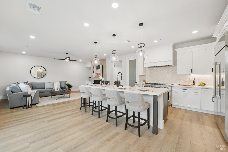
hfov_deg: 104.3
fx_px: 89
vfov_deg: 81.2
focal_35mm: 14
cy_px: 76
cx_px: 114
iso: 640
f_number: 8
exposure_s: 1/50
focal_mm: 14
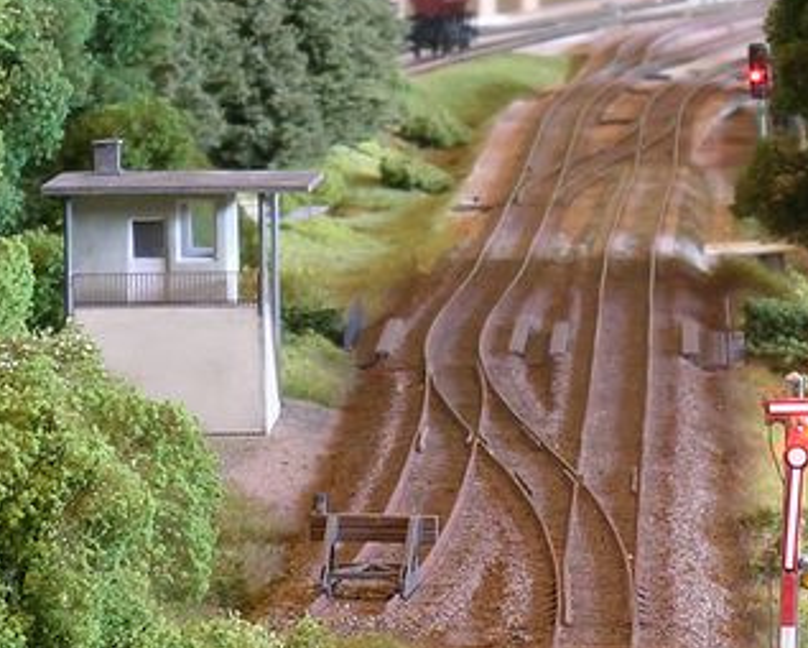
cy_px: 492
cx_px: 594
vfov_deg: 4.6
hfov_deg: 5.7
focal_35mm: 340
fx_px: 8136
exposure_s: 1.99
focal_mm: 22.5
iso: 50
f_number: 7.1
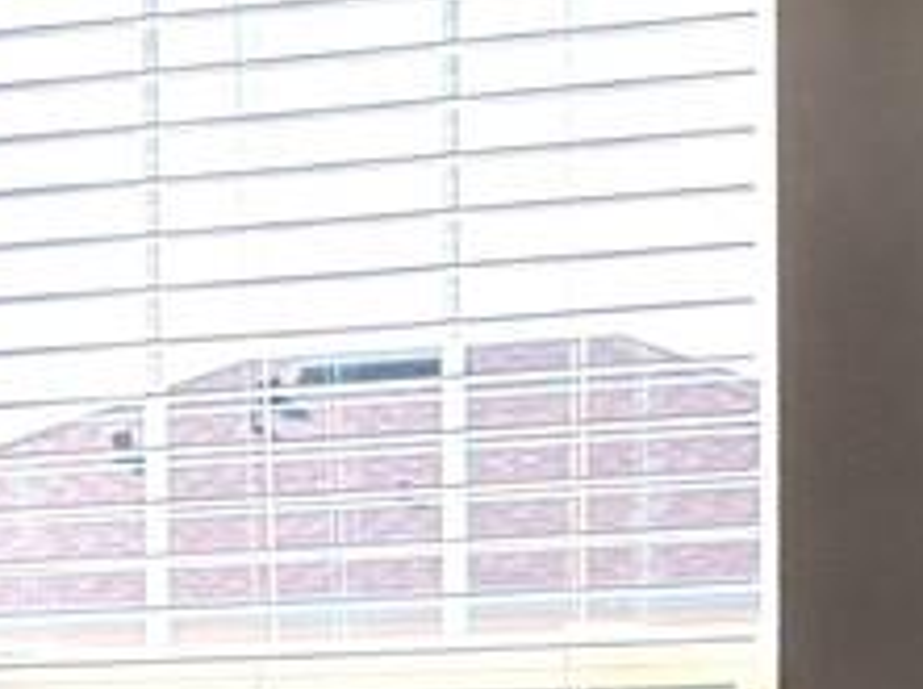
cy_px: 1075
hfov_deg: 10.9
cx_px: -522
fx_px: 4632
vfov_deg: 8.3
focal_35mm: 174
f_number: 1.78
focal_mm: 6.76
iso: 100
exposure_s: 1/649
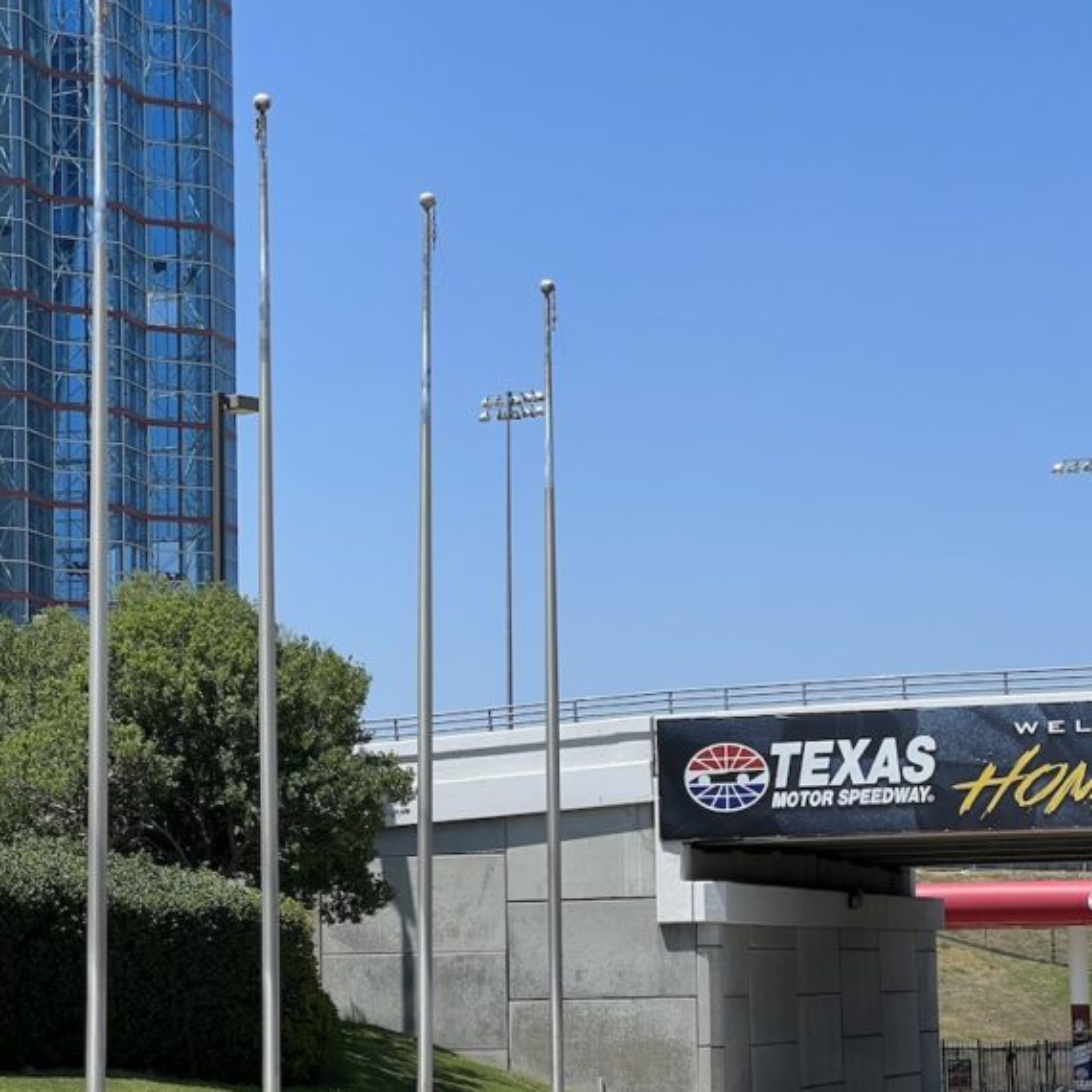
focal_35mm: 102
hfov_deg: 17.1
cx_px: 512
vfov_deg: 17.1
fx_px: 3640
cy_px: 598
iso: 32
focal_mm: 9
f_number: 2.8
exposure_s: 1/978
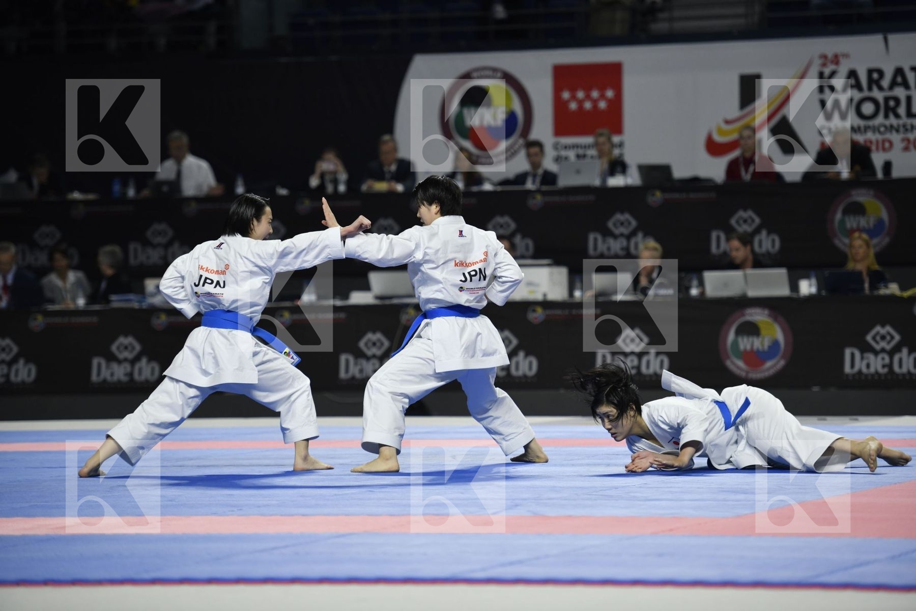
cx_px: 458
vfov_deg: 8.3
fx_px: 4198
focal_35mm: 165
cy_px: 306
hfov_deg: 12.5
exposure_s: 1/800
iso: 800
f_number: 2.8
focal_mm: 165
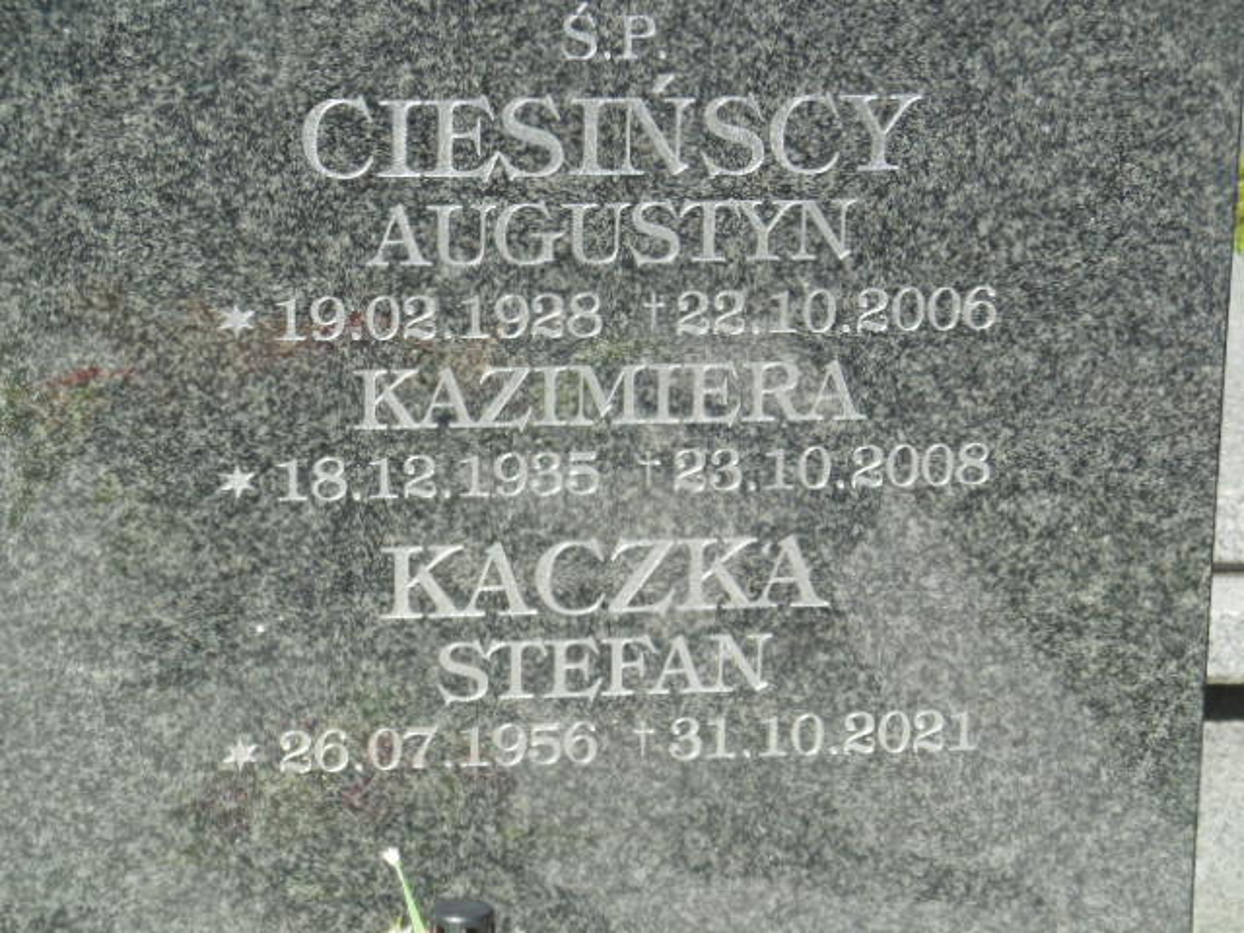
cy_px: 466
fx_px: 3989
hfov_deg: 17.7
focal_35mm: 111
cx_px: 622
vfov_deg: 13.3
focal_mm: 19.7
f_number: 4.8
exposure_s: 1/400
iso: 125
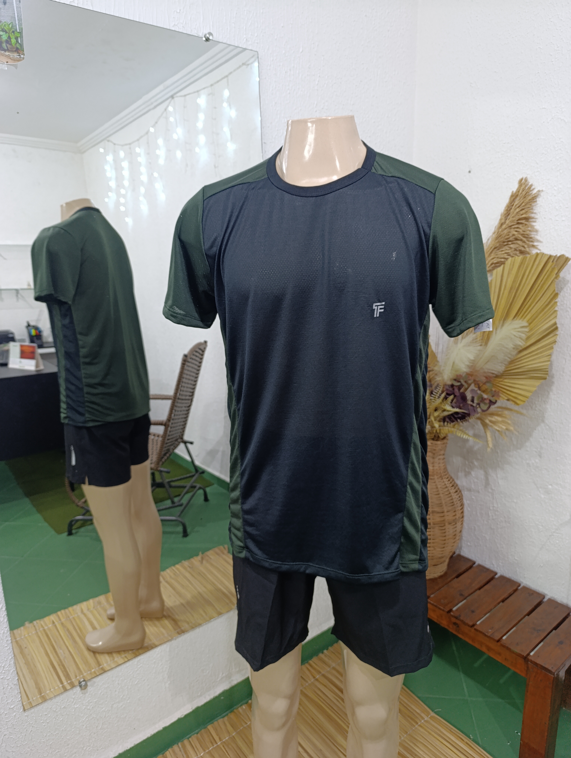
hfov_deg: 59.0
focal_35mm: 23
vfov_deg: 73.8
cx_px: 286
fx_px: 505
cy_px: 379
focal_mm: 6.14
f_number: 1.6
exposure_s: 1/30
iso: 1000
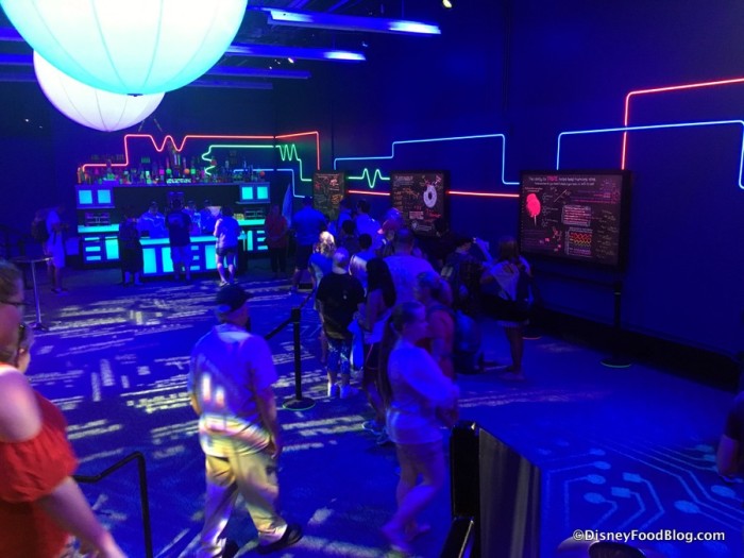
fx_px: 623
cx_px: 372
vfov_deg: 48.2
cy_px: 279
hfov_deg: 61.7
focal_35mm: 29
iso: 200
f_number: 2.2
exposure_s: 1/15
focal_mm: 4.15
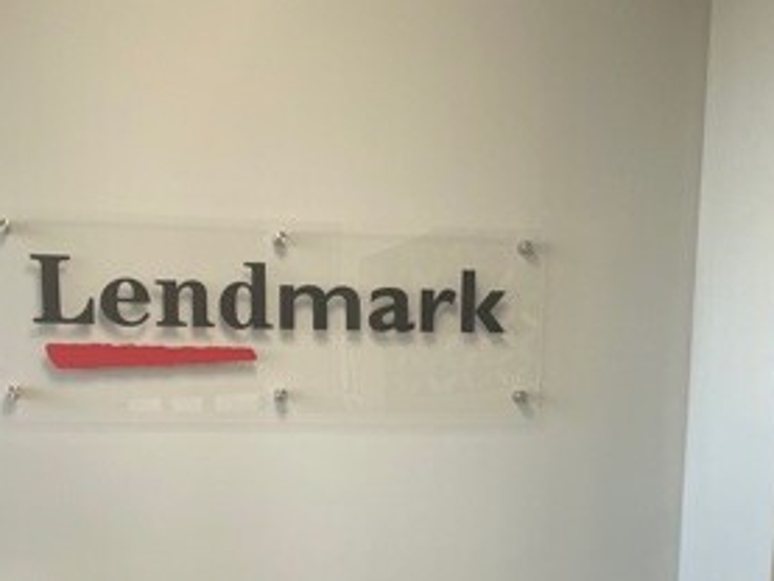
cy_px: 662
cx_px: 388
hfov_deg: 32.2
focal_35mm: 60
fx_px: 1342
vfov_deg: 22.8
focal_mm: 4.2
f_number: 1.6
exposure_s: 1/120
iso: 100
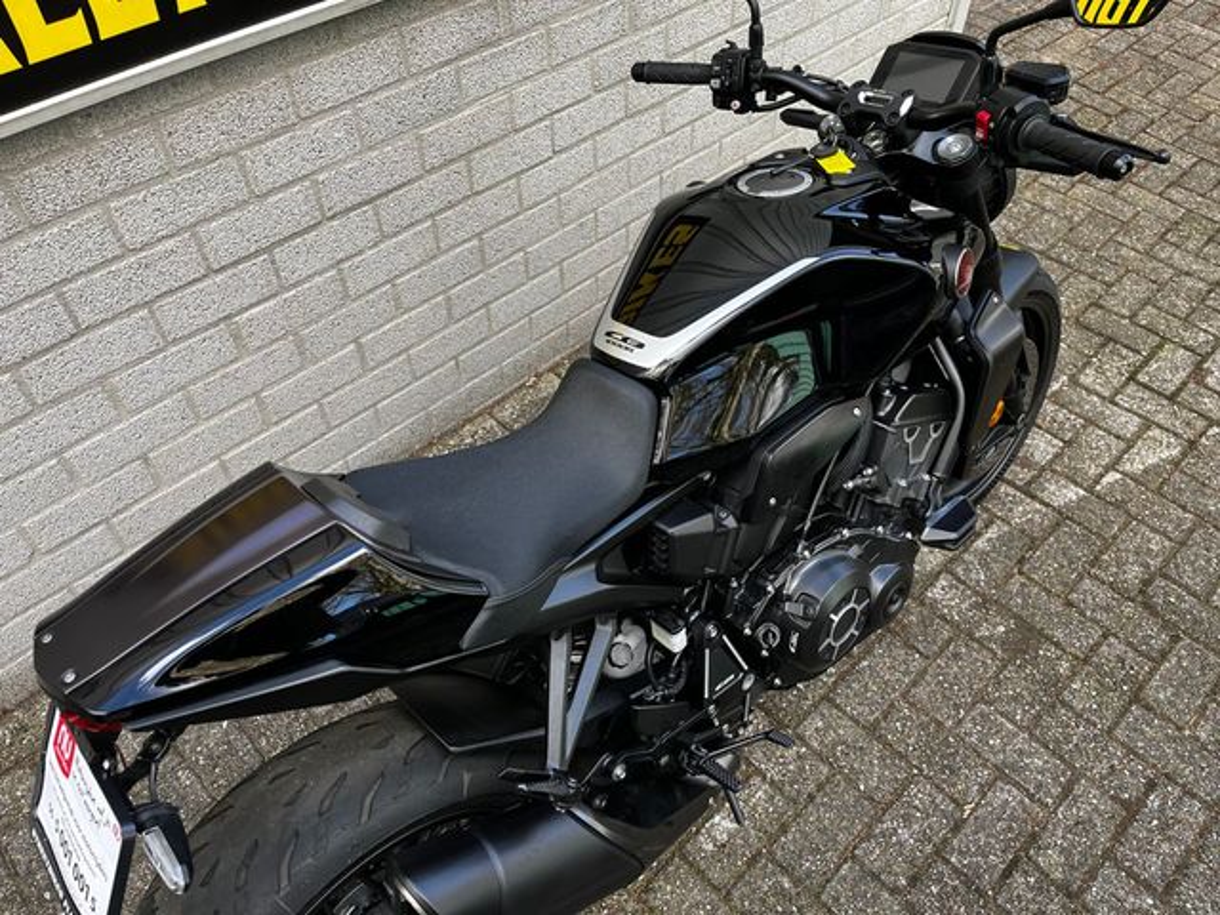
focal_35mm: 26
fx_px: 916
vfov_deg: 53.1
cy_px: 458
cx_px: 610
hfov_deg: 67.3
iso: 40
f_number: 1.6
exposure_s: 1/162
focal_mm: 5.1
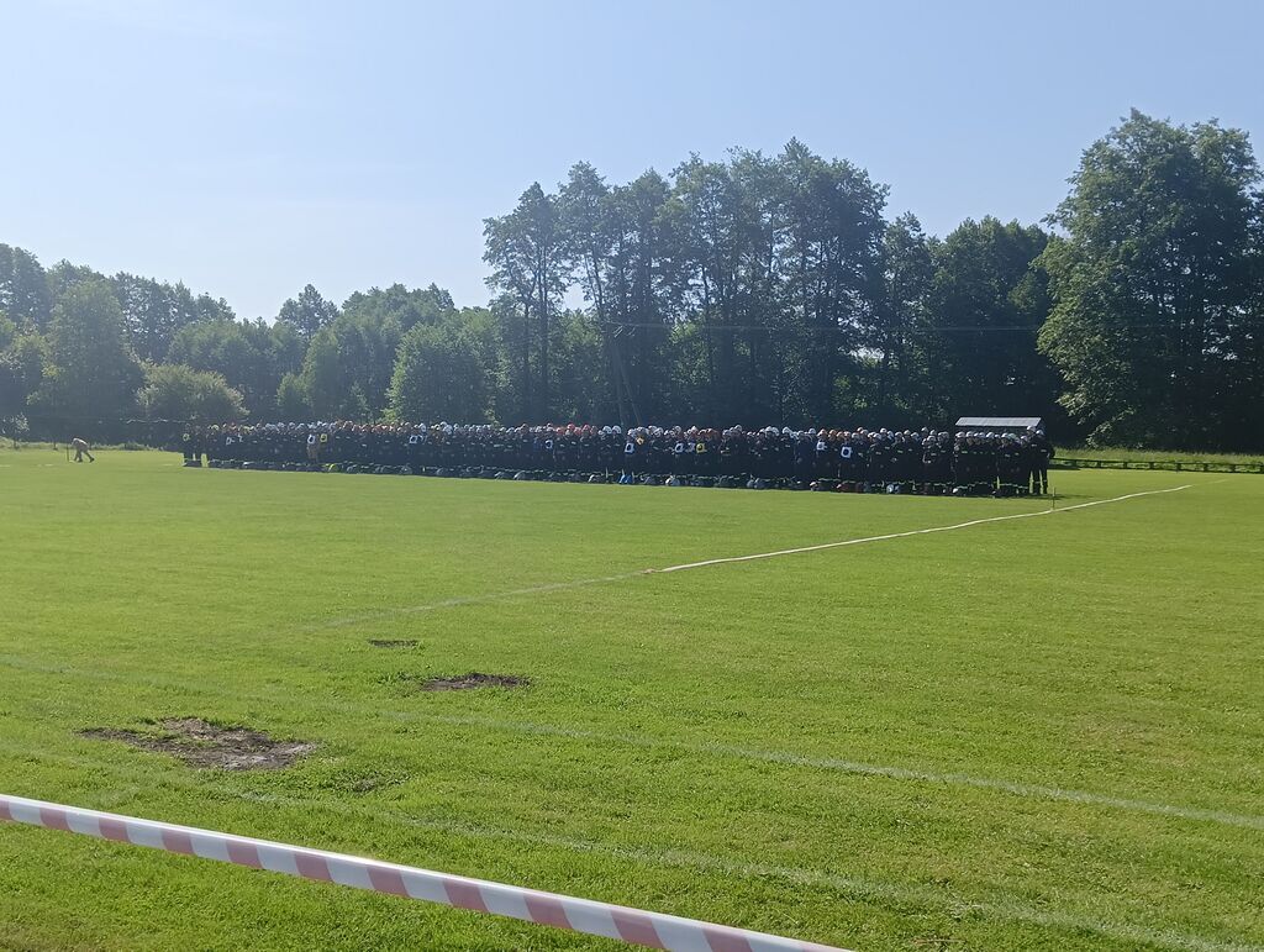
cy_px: 476
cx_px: 632
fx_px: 1353
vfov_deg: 38.8
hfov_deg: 50.1
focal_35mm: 37
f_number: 1.8
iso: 50
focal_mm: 4.05
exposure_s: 1/1062
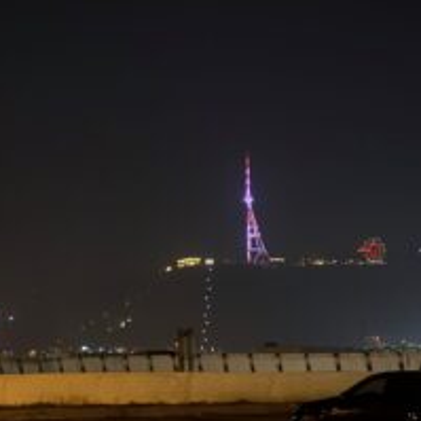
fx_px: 1335
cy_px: 230
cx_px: 154
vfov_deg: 17.9
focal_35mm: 97
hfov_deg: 17.9
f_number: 1.6
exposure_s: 1/14
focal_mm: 5.96
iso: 1000
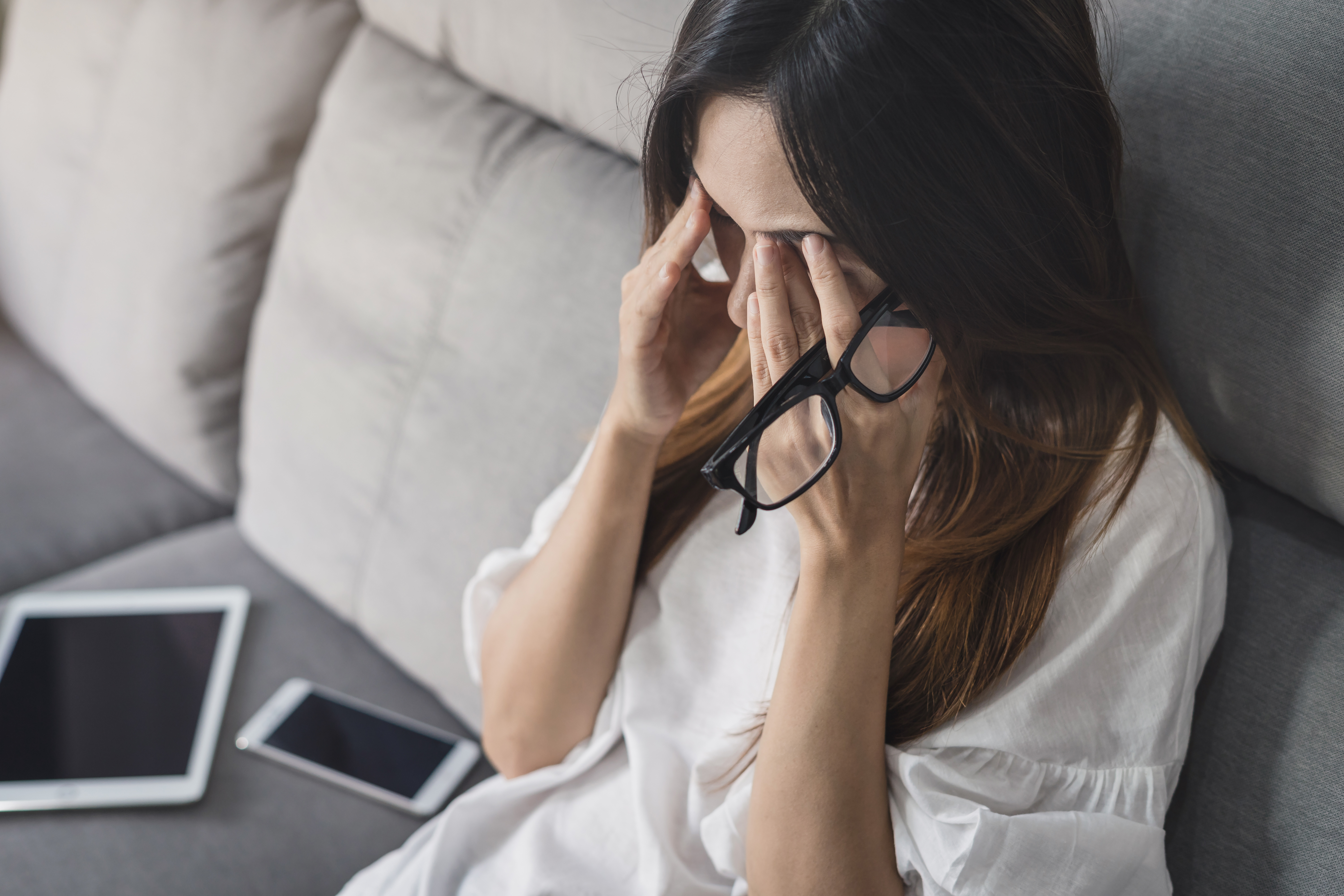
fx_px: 1867
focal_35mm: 50
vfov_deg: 27.0
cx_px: 672
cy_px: 448
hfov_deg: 39.6
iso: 250
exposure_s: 1/80
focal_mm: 50
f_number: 3.2
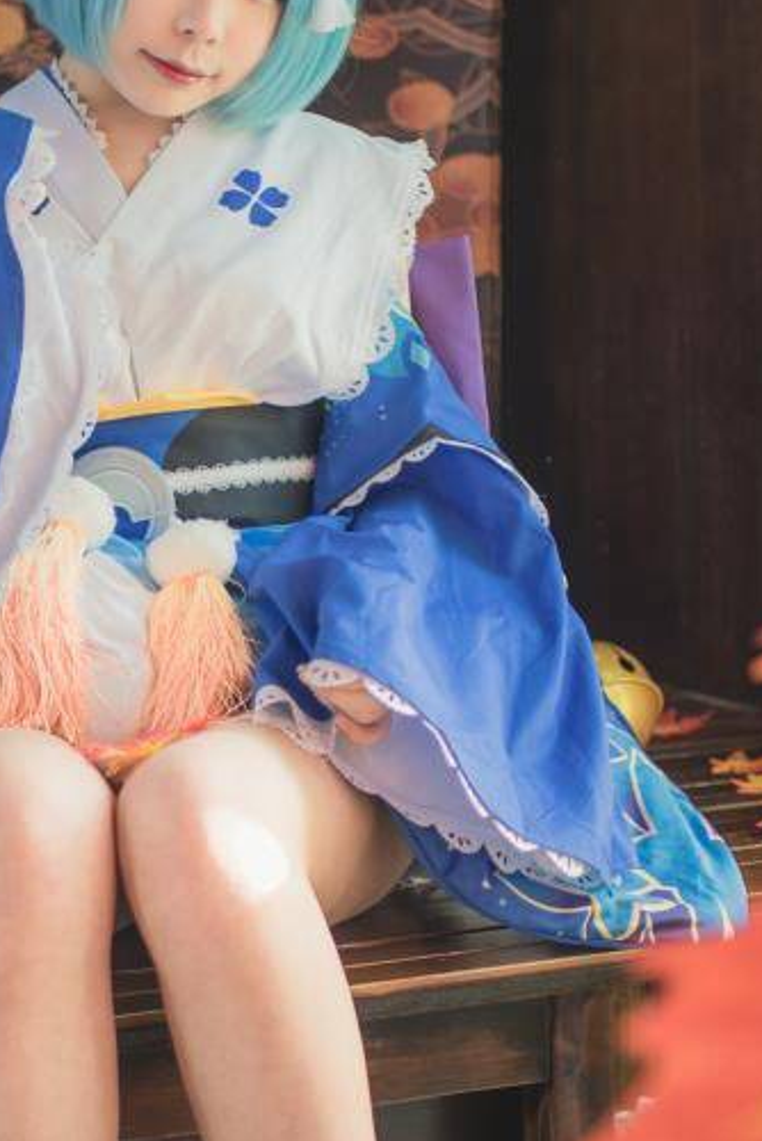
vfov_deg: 24.2
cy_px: 584
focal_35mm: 84
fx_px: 2663
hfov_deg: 16.2
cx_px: 209
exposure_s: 1/200
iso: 100
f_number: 1.8
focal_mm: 35
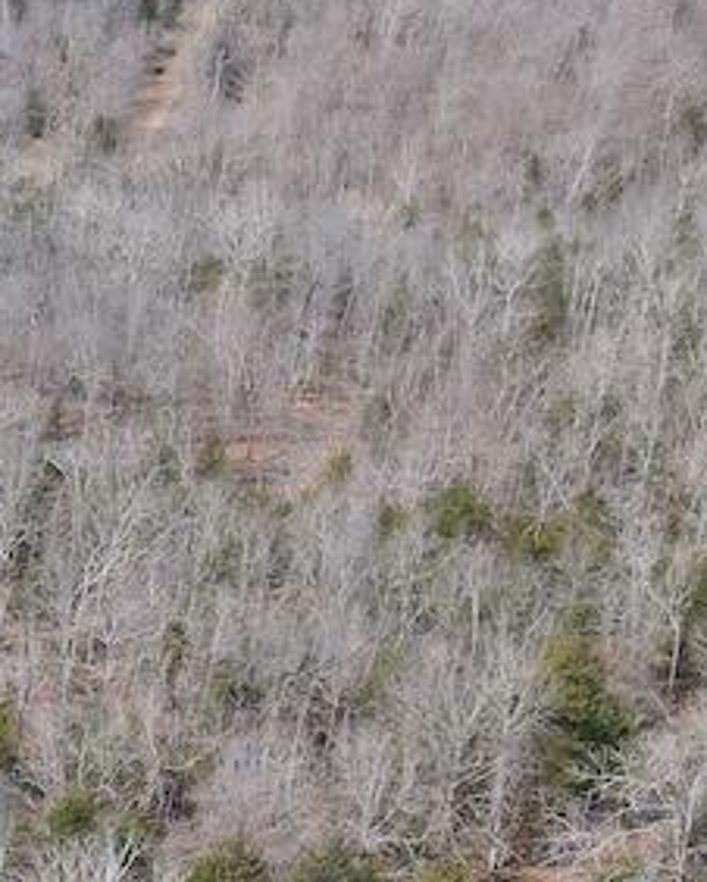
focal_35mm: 83
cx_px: -666
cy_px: 557
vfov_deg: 22.9
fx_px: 2169
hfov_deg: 15.3
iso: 100
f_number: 2.8
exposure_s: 1/25
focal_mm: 4.5
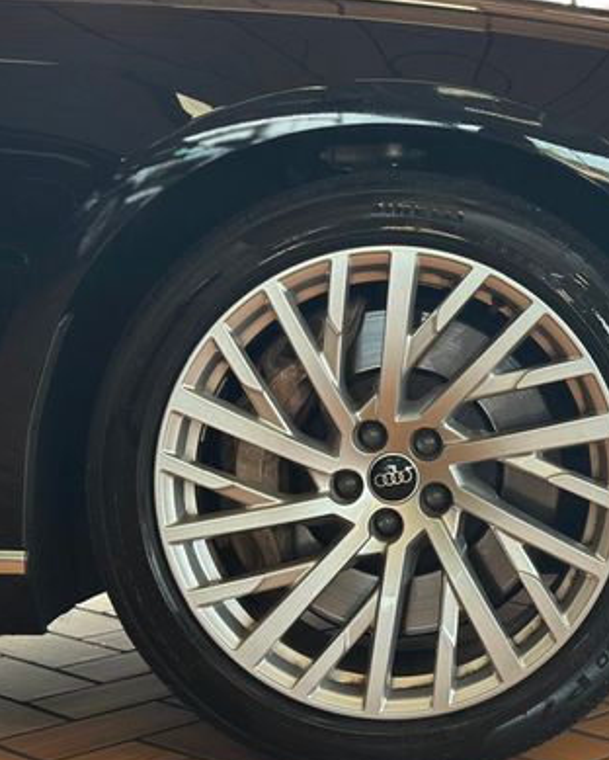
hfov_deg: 19.7
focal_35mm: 77
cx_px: 496
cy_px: 305
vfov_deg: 24.7
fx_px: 1732
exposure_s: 1/120
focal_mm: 6.86
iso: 80
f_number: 1.78
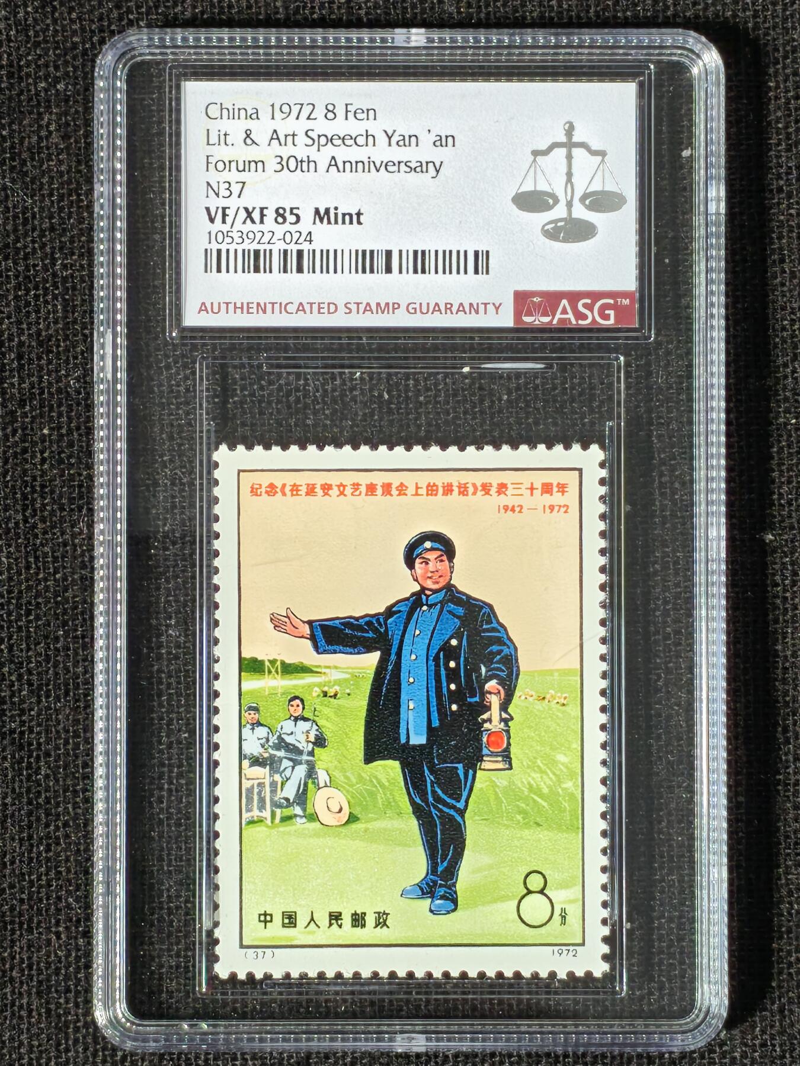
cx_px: 400
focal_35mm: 114
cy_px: 533
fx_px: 3513
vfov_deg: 17.3
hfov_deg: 13.0
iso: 50
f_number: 1.5
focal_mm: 4.94
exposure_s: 1/205
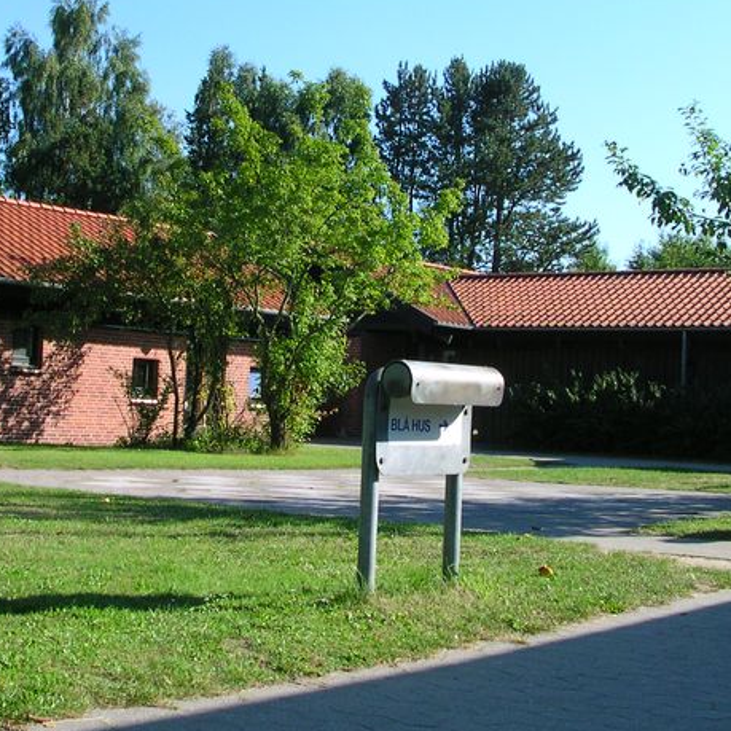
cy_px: 304
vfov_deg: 30.0
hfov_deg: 30.0
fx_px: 1362
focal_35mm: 57
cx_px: 336
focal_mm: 5.6
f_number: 4.5
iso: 100
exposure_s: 1/235
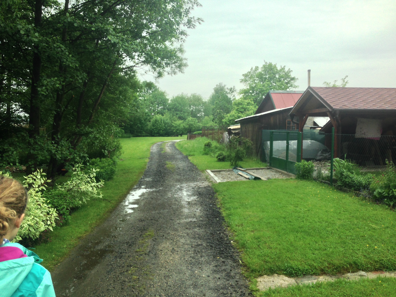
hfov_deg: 55.4
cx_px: 198
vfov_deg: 42.9
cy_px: 148
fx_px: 378
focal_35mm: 33
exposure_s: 1/452
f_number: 2.4
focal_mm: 4.12
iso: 50
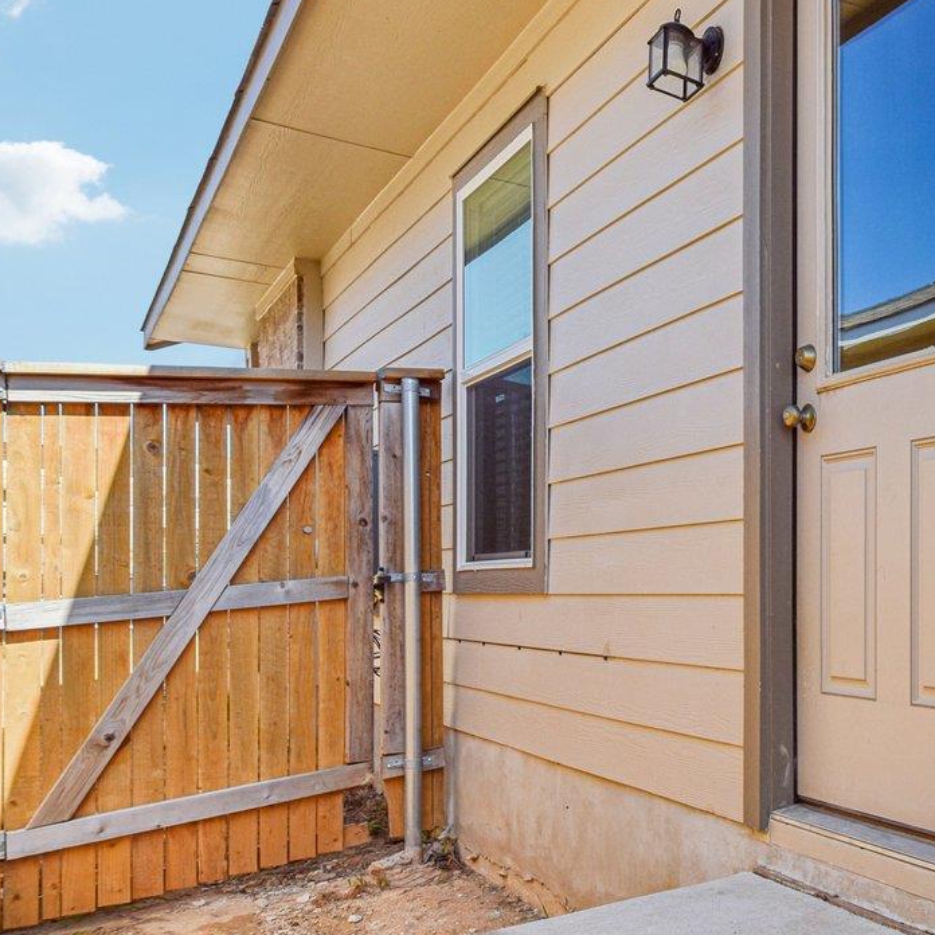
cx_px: 1033
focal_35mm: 35
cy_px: 607
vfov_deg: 46.6
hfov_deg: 38.8
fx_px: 1070
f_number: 8
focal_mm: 14
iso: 100
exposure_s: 1/160
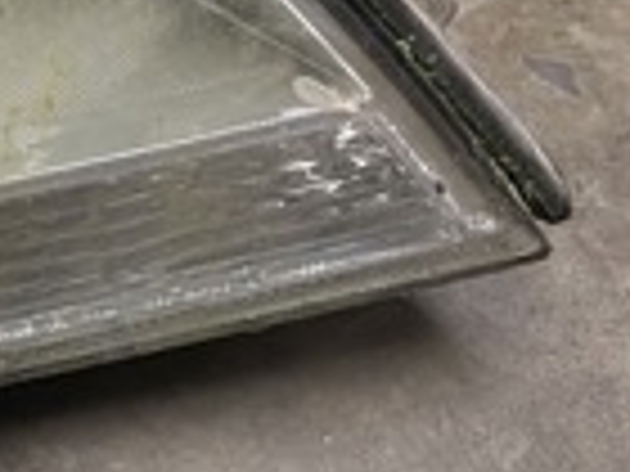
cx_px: -729
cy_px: 2
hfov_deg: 13.9
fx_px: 2075
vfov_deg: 12.8
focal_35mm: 114
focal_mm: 5.1
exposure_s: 1/50
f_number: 1.6
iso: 64
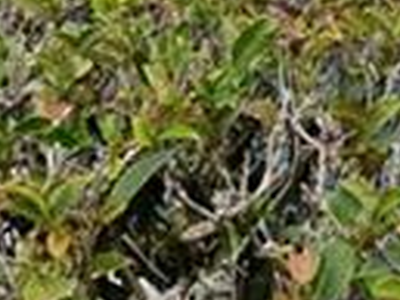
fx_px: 2649
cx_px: 338
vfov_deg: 6.1
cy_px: -540
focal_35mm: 229
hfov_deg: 8.6
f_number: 11
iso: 1600
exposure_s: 1/500
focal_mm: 20
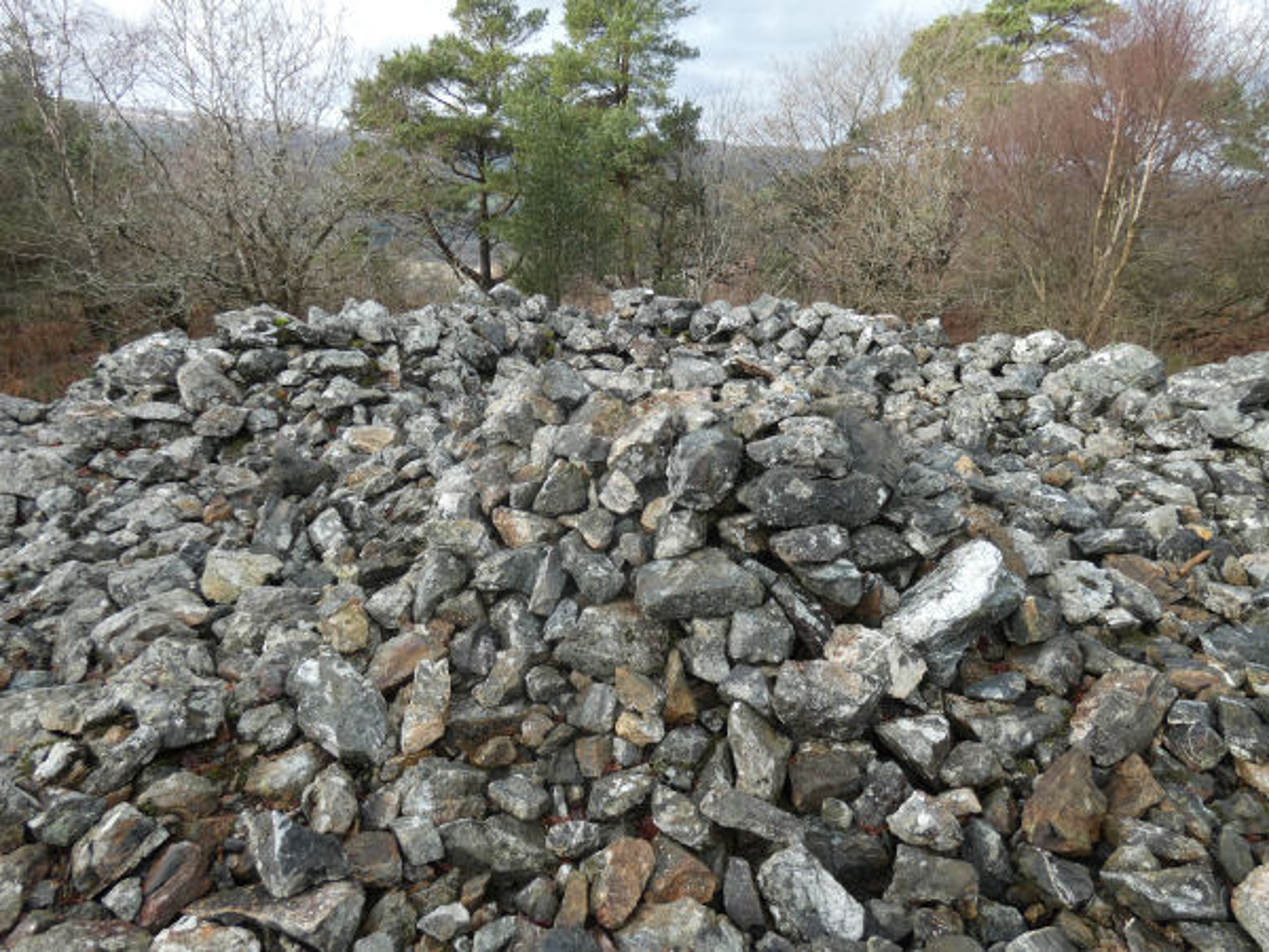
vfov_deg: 66.0
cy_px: 476
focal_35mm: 20
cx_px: 634
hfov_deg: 81.7
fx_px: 733
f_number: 2.8
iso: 80
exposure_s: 1/200
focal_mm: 3.6
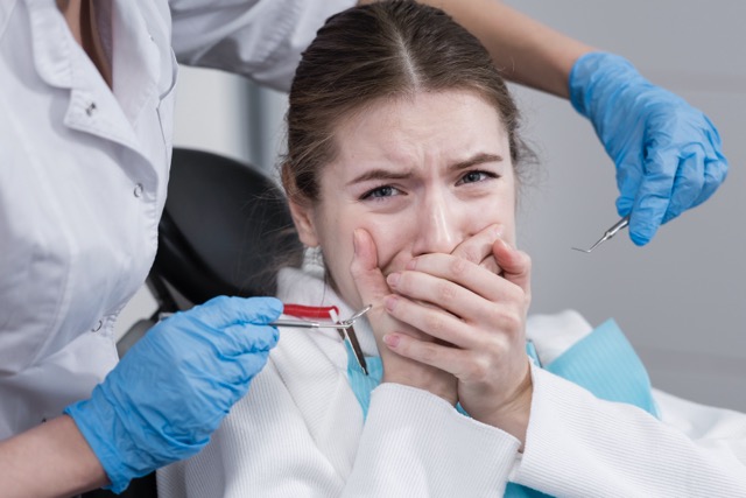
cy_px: 249
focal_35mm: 185
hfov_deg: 11.1
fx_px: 3834
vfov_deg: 7.4
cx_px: 373
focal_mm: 185
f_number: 4
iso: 200
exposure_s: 1/160
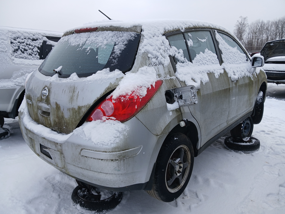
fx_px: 214
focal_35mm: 26
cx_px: 142
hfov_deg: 67.3
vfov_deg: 53.1
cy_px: 107
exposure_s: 1/217
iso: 20
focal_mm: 3.98
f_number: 1.8
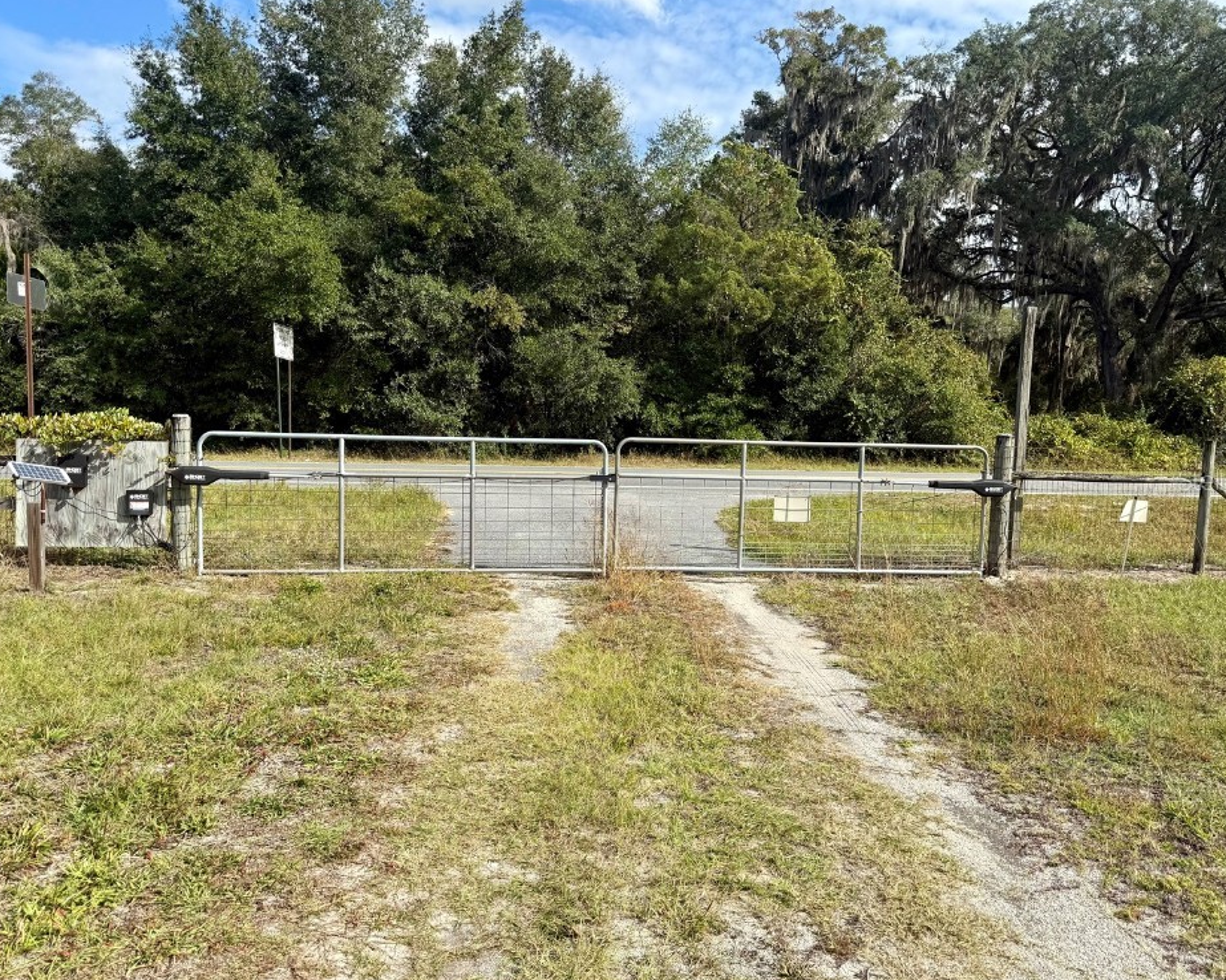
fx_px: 943
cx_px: 623
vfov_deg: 54.9
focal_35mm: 26
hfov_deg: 66.0
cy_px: 479
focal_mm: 6.76
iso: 80
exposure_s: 1/3279
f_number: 1.78
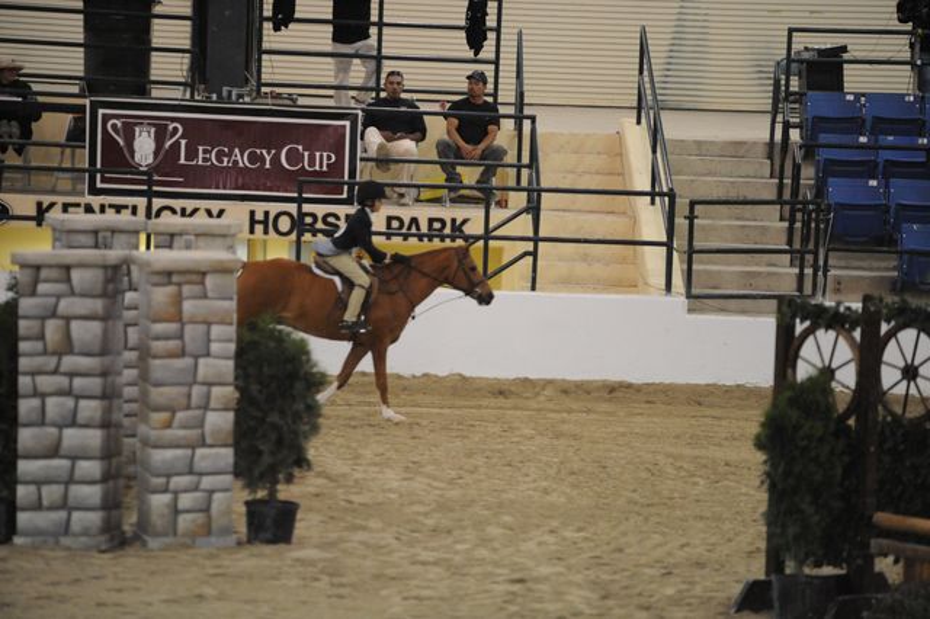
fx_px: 5164
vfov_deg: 6.9
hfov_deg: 10.3
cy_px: 310
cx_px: 465
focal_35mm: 200
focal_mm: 200
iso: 6400
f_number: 2.8
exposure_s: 1/400
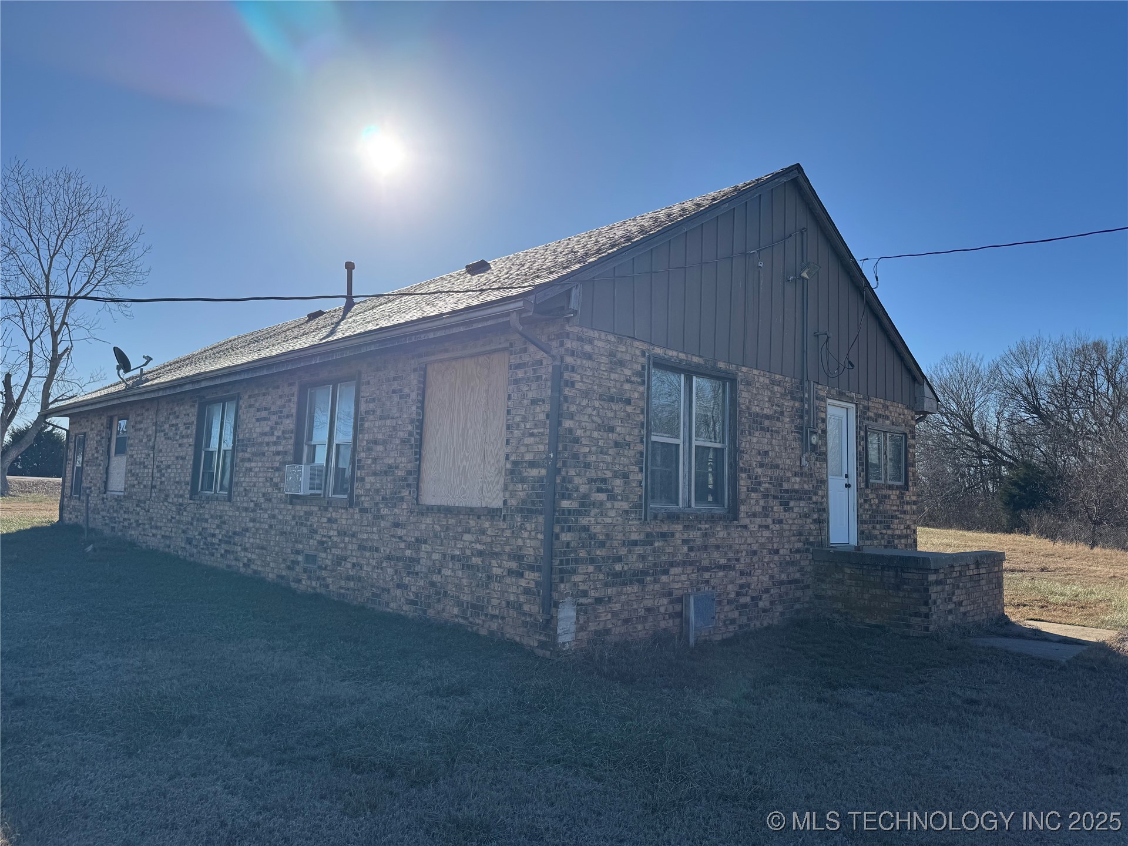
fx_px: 782
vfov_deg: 56.8
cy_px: 423
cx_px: 564
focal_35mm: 24
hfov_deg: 71.6
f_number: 1.78
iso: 80
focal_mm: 6.76
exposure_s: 1/6410
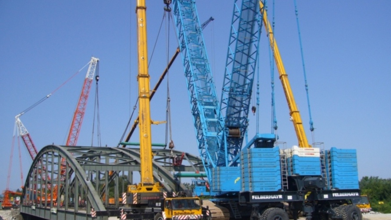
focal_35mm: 39
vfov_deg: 30.4
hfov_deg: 51.6
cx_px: 198
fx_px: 404
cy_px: 122
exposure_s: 1/500
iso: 80
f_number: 5.6
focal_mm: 5.8
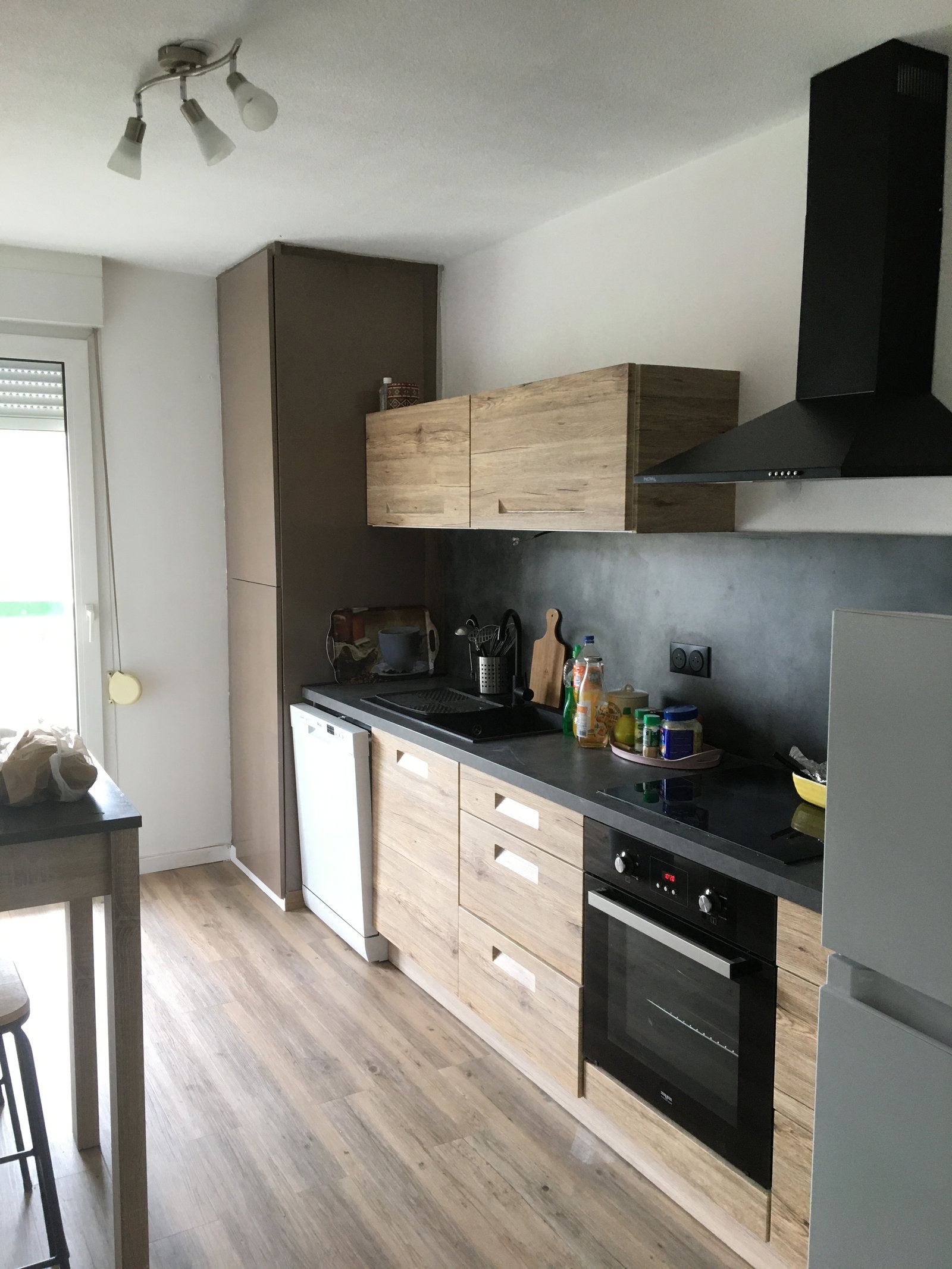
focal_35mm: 29
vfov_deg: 61.7
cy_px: 634
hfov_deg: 48.2
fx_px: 1063
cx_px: 476
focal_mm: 4.15
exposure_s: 1/33
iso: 64
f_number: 2.2
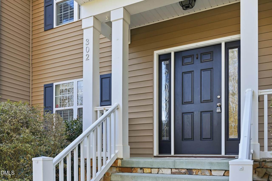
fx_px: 226
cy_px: 90
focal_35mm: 30
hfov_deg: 62.0
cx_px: 136
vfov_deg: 43.5
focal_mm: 30
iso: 250
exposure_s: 1/1000
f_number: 9
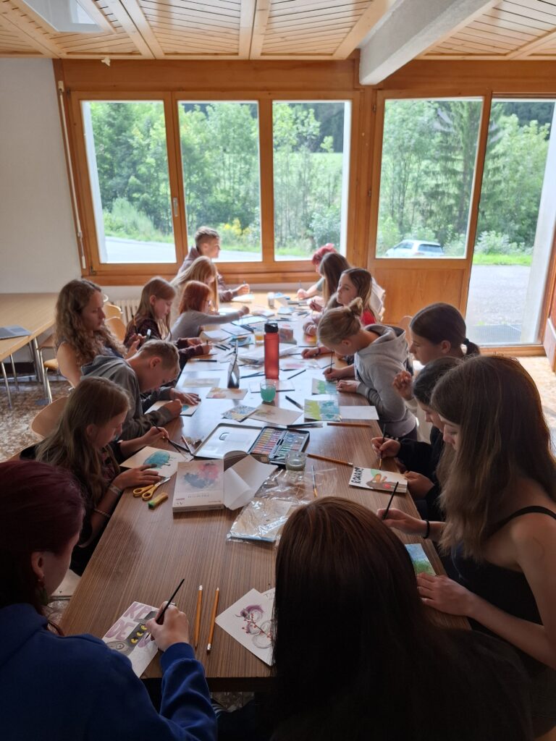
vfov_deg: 73.9
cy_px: 370
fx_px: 493
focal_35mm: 23
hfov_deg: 58.9
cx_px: 278
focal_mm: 5.54
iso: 50
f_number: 1.8
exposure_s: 1/100
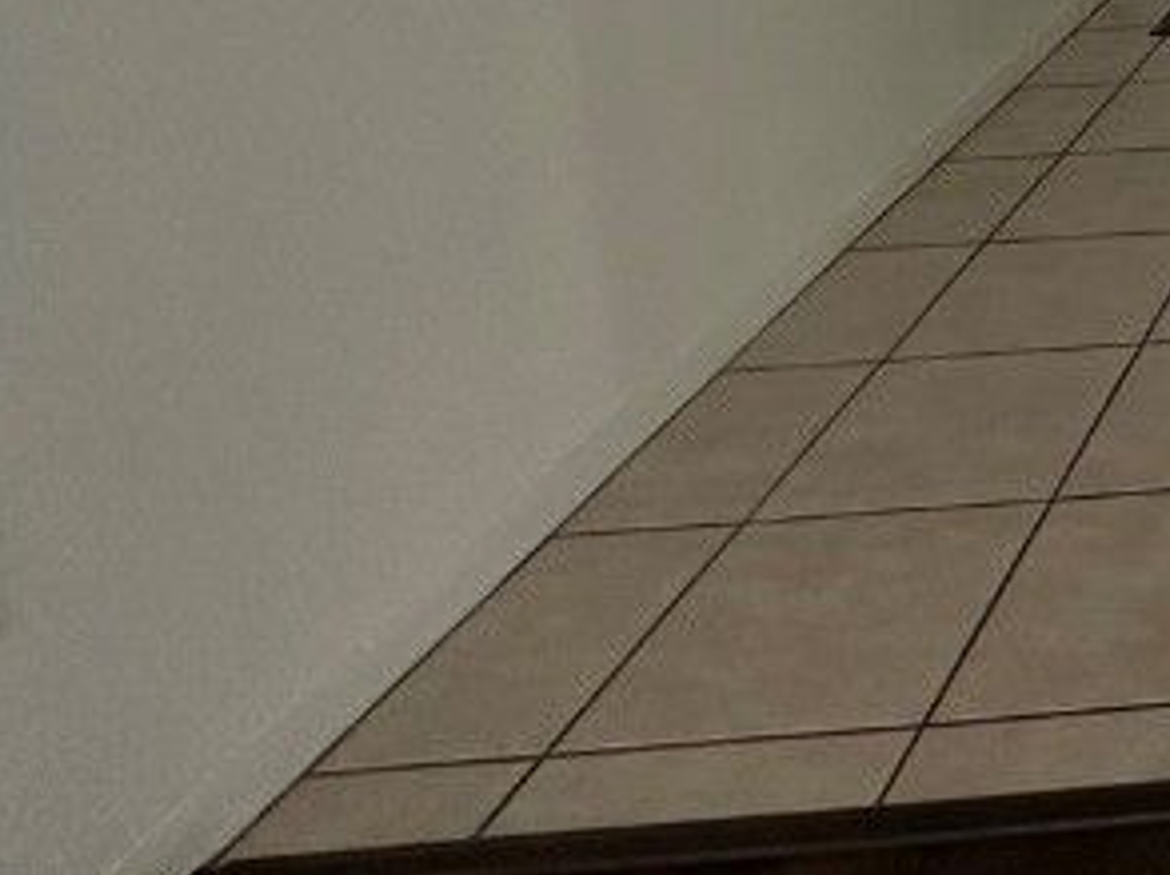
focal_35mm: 49
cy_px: -356
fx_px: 1654
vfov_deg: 24.5
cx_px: 1753
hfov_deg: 27.2
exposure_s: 1/99
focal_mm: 2.22
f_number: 2.2
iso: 200
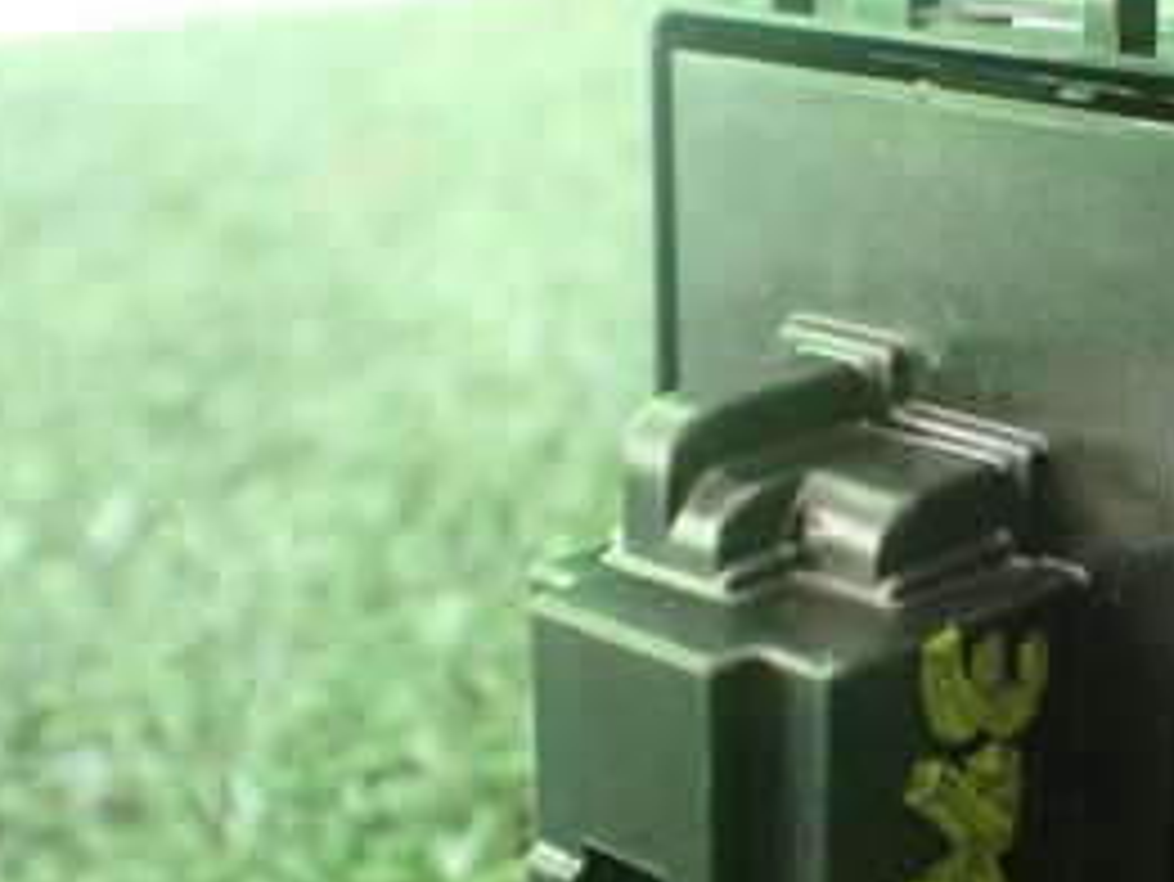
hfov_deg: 27.3
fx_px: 2341
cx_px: 1030
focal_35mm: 69
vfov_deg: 21.3
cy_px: 540
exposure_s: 1/100
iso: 800
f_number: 2.3
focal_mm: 5.4
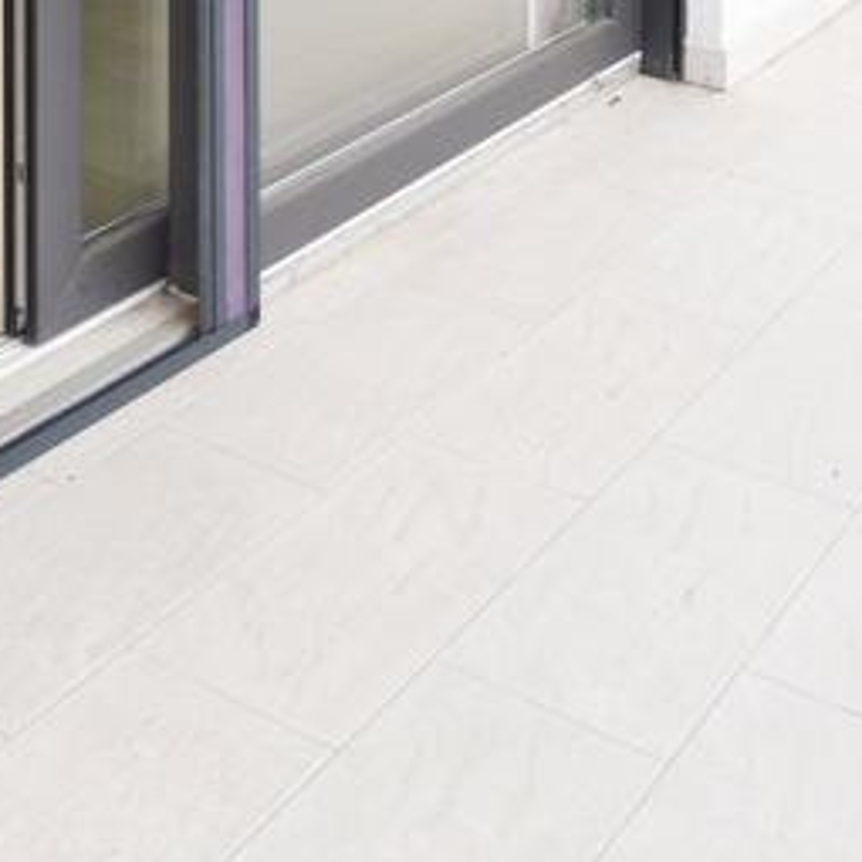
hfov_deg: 28.5
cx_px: 301
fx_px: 1690
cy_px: -460
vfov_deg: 22.8
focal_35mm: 60
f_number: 7.1
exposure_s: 1/200
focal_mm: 10
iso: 100
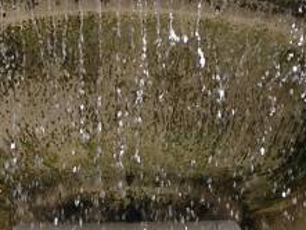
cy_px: -139
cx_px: 122
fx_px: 2751
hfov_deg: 6.4
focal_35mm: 311
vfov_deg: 4.7
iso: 100
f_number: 4.1
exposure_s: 1/272
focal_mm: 13
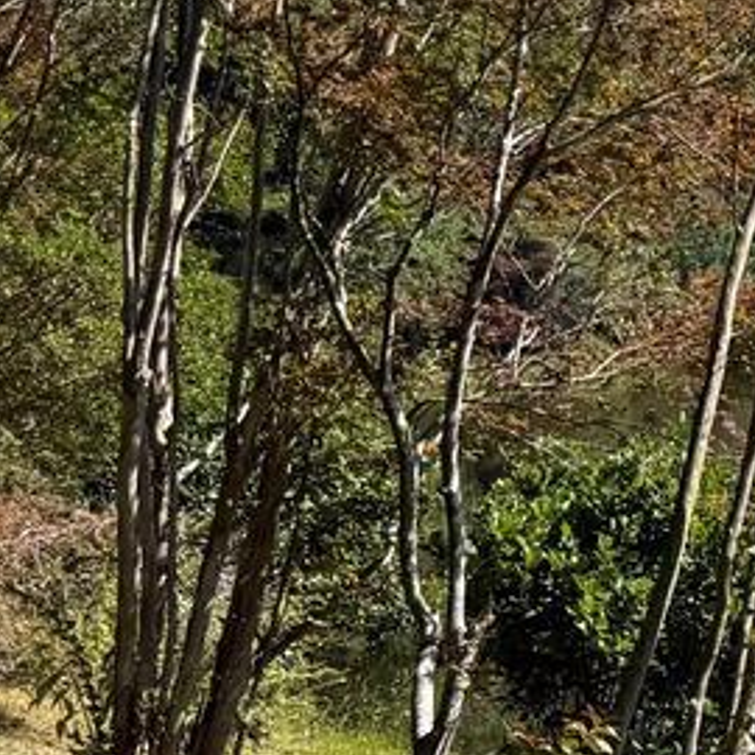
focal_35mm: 113
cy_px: 154
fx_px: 2788
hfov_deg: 13.0
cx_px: 1599
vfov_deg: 15.3
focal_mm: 6.76
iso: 80
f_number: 1.78
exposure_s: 1/3584
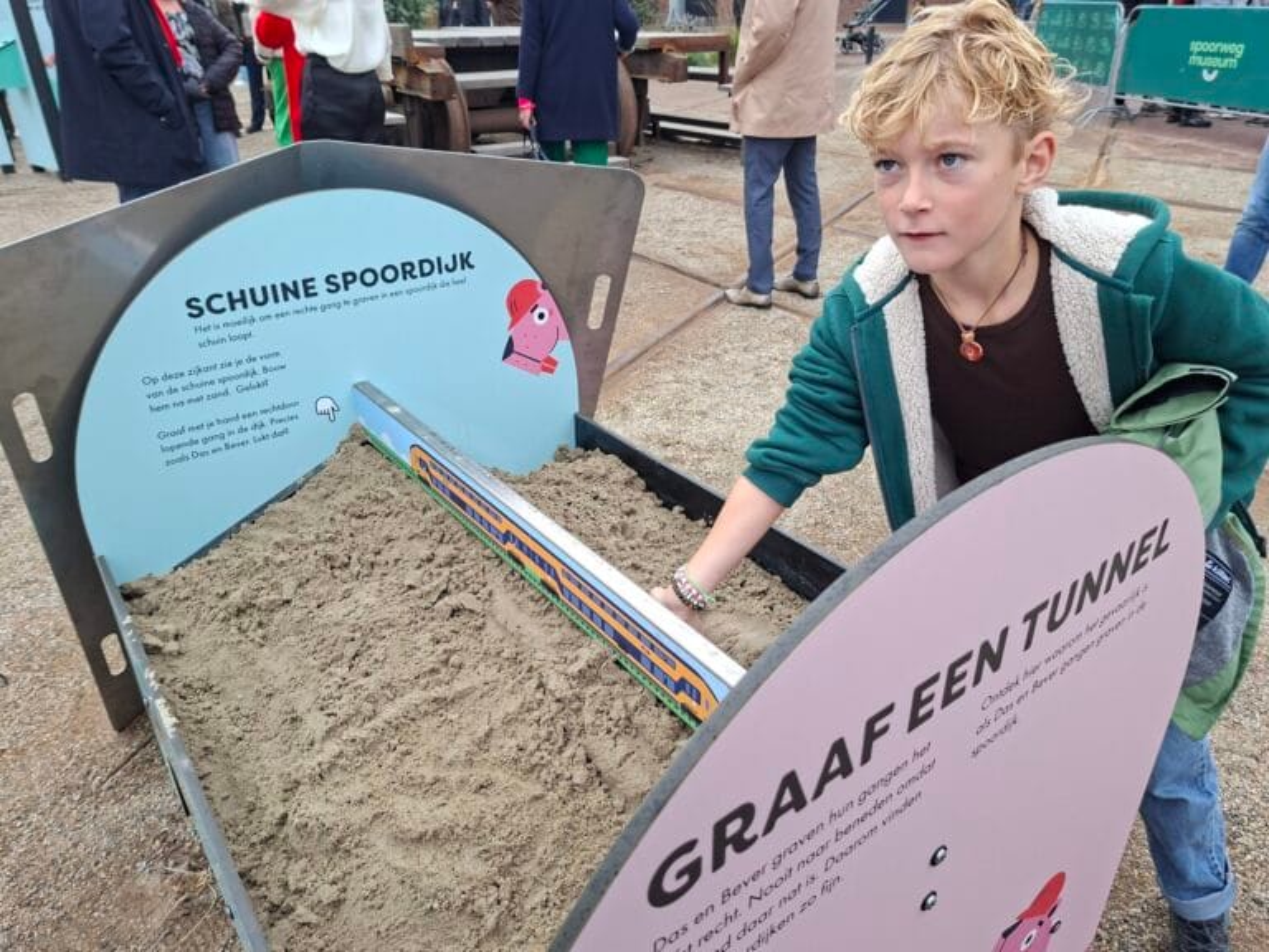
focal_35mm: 23
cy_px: 476
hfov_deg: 73.9
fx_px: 843
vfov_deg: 58.9
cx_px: 634
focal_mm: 5.54
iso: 50
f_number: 1.8
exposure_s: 1/252
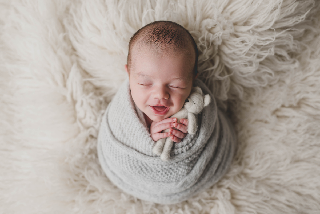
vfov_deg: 27.0
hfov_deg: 39.6
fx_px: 445
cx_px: 160
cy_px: 107
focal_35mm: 50
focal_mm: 50
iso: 100
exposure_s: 1/160
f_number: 2.5
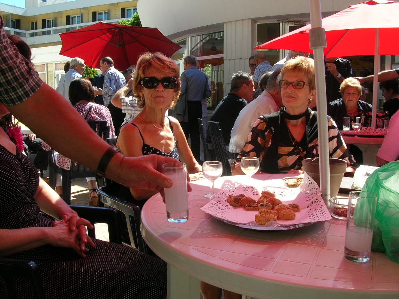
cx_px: 200
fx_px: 403
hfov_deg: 52.6
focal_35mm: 35
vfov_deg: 40.7
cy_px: 150
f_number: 5.6
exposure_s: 1/124
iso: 50
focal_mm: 5.8
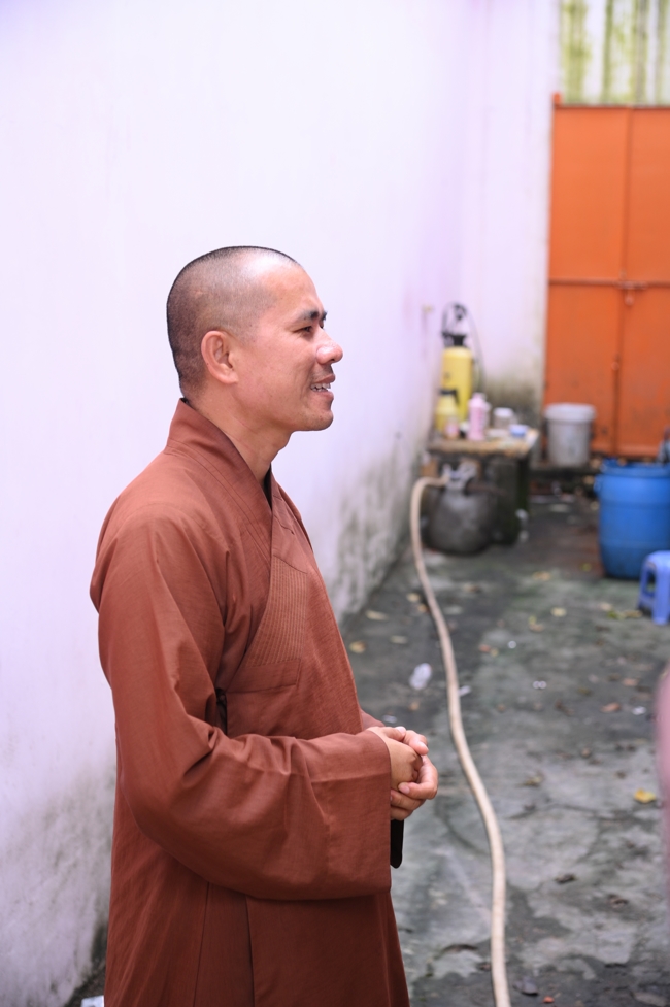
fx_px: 1621
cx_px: 335
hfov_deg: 23.3
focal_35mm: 58
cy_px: 504
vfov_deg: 34.5
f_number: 4
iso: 400
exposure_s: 1/100
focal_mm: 58
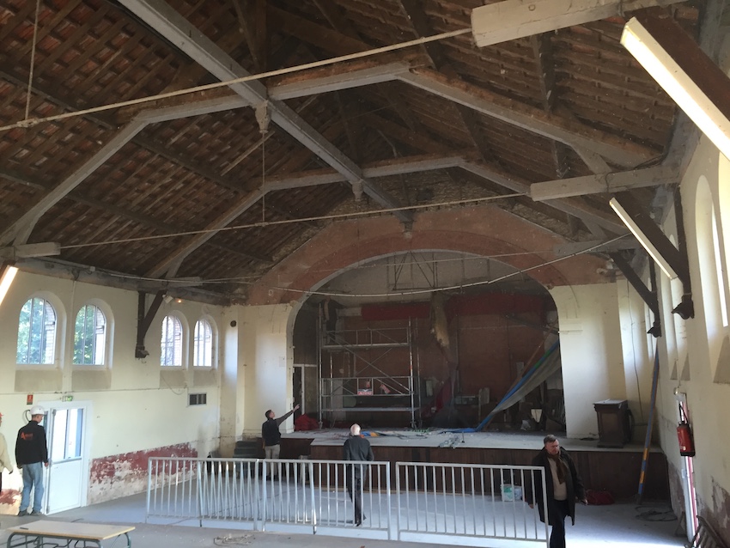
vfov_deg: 48.2
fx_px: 612
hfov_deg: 61.6
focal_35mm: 29
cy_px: 274
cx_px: 365
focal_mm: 4.15
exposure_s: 1/33
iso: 100
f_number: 2.2
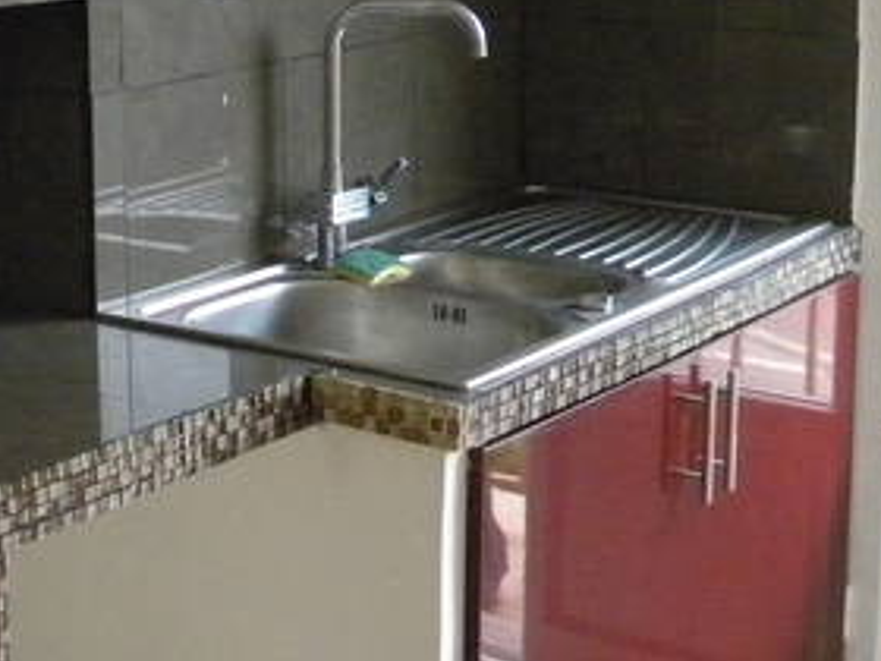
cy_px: 107
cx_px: 57
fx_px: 2011
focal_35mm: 79
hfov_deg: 23.9
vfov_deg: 18.4
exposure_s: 1/145
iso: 800
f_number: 3.5
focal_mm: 5
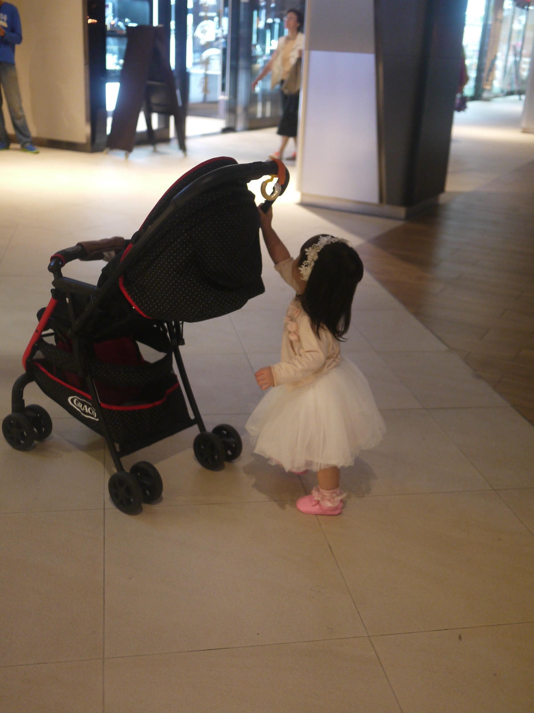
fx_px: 823
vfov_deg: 46.8
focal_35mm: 40
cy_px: 356
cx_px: 267
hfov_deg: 36.0
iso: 640
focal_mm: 20
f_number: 1.7
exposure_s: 1/125
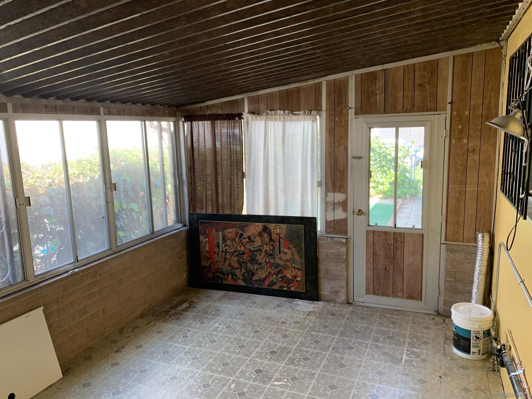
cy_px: 200
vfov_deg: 53.1
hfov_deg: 67.3
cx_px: 266
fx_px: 400
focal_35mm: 26
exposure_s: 1/121
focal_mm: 4.25
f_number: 1.8
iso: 80
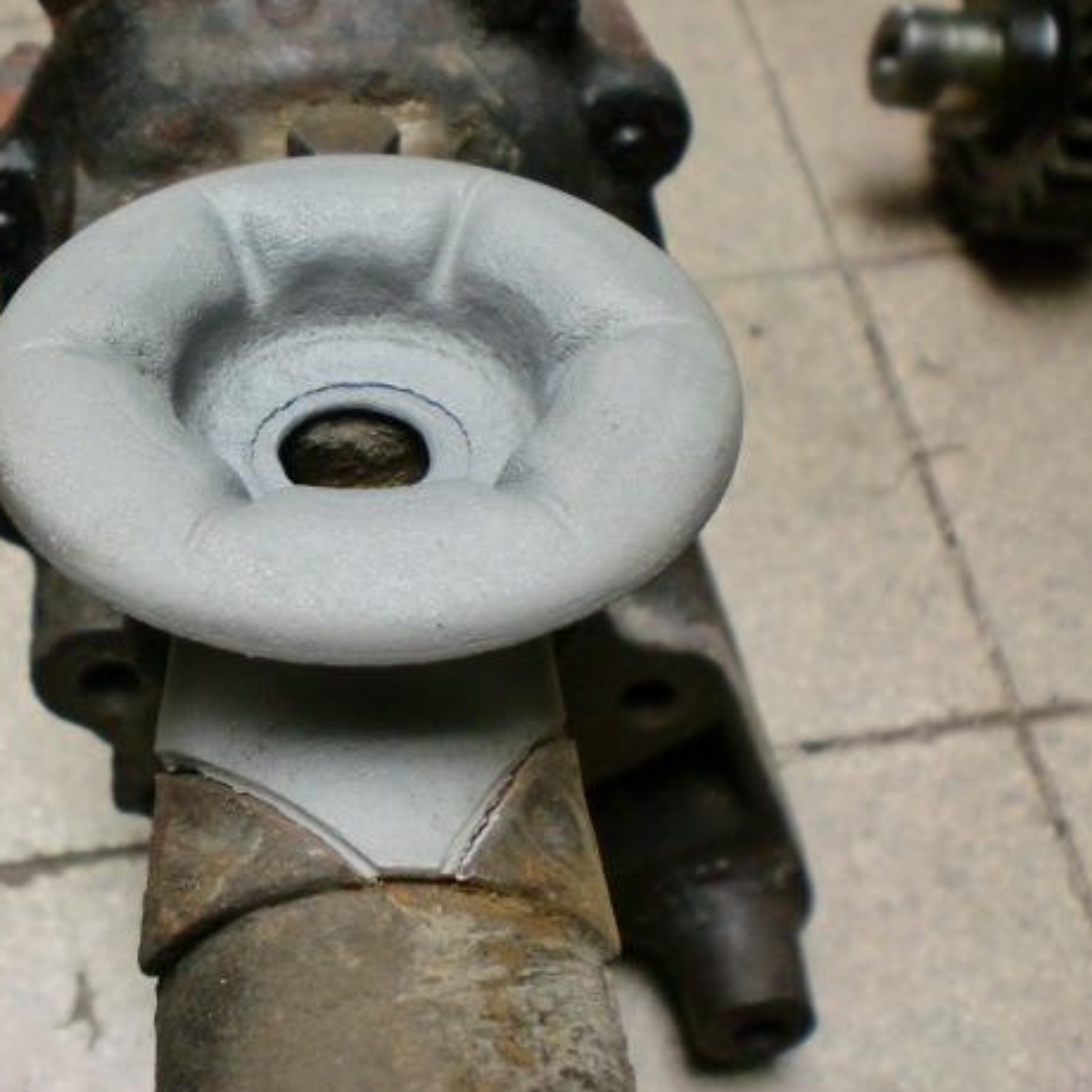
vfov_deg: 39.2
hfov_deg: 38.8
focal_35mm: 43
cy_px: 551
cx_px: 392
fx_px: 1535
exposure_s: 1/60
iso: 320
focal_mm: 6.3
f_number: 3.1
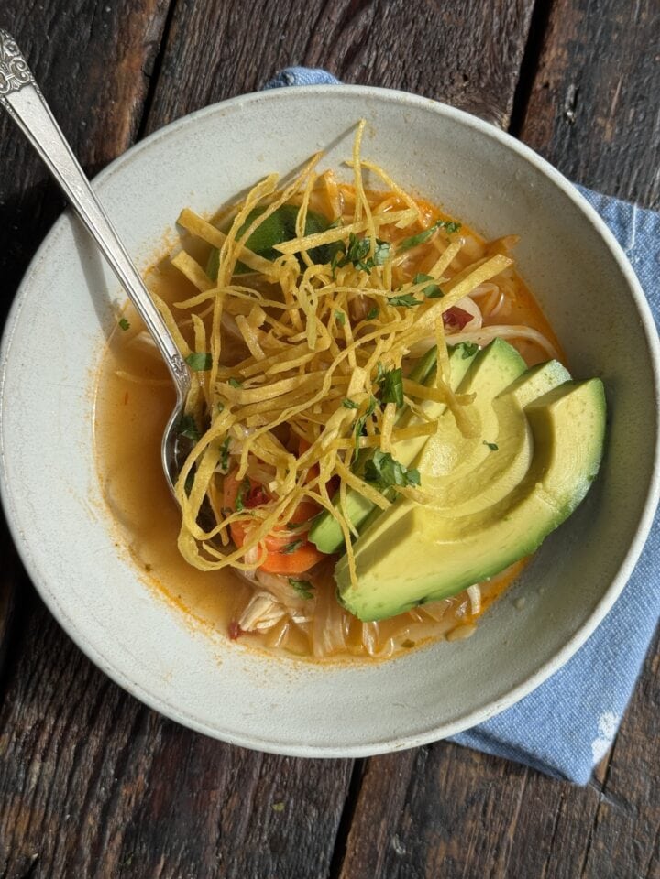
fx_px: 1220
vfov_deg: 39.7
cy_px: 440
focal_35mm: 48
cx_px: 330
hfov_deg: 30.3
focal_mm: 6.76
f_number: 1.78
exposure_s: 1/2959
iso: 64
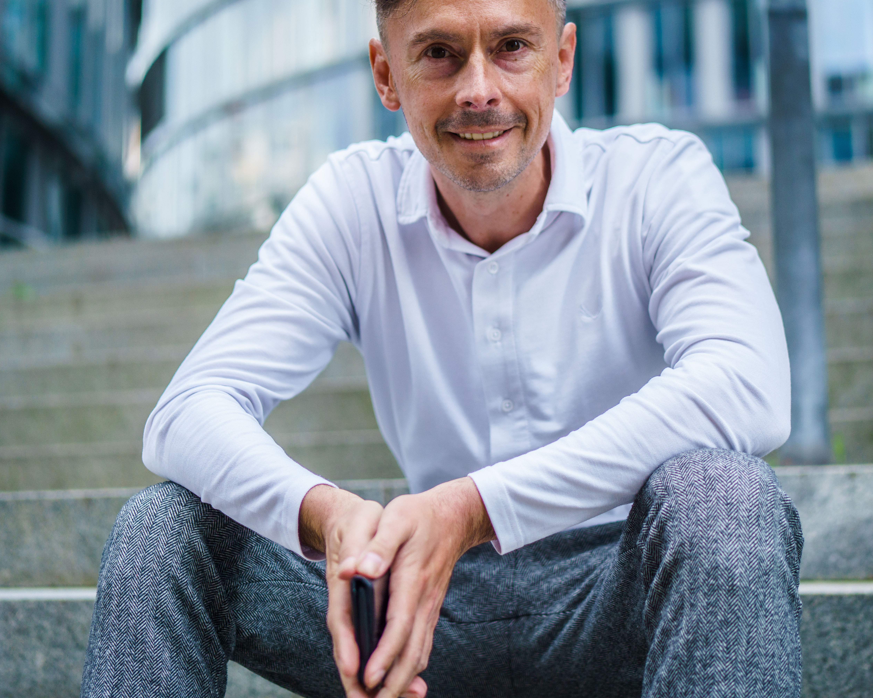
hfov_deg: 28.3
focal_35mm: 67
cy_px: 269
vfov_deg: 22.8
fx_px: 1731
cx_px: 460
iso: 200
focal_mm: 45
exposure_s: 1/2500
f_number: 1.8
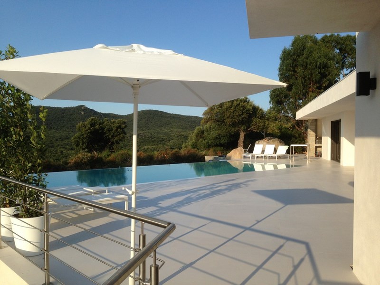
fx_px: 362
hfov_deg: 55.4
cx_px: 190
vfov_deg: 42.9
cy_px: 142
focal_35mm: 33
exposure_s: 1/1506
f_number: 2.4
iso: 50
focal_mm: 4.13
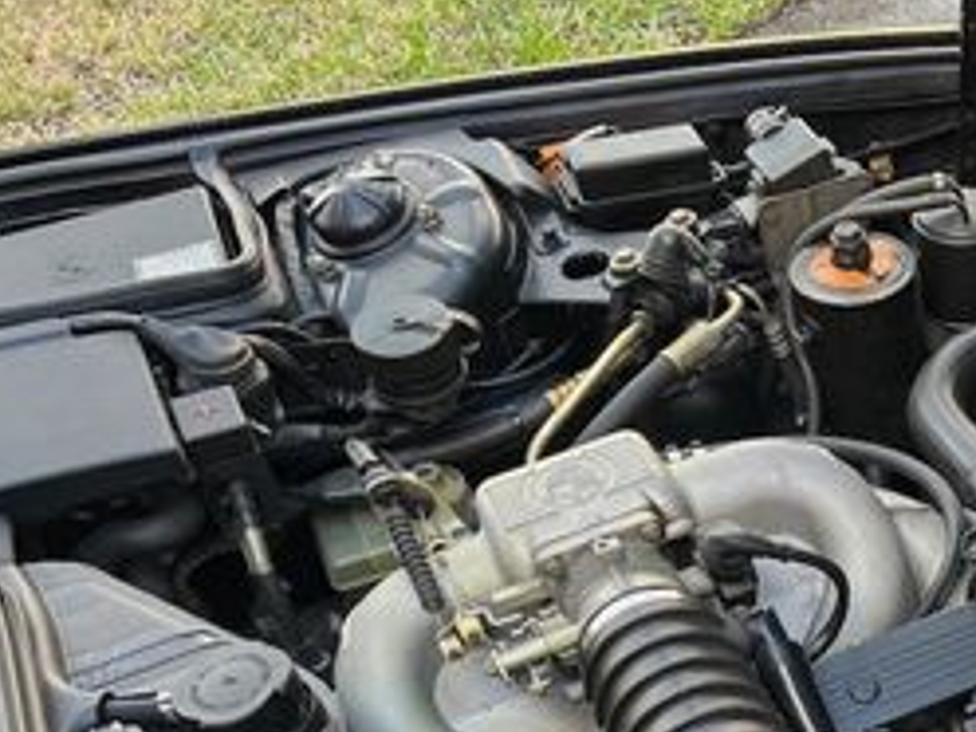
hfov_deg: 26.3
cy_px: 838
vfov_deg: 20.7
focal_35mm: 67
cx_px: 1118
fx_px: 1889
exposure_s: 1/121
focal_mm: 5.7
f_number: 1.5
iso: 50
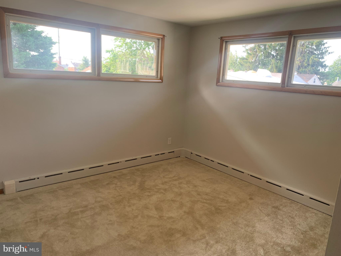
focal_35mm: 26
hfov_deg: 67.3
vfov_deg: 53.1
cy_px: 128
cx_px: 170
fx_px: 256
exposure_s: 1/122
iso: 40
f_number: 1.8
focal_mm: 4.25
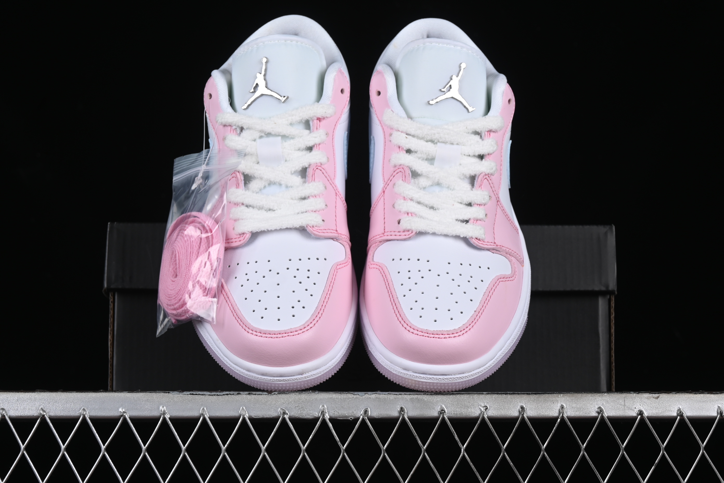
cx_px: 362
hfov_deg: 27.0
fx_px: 1508
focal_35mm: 75
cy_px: 242
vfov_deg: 18.2
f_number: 9
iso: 160
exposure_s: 1/80
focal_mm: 50
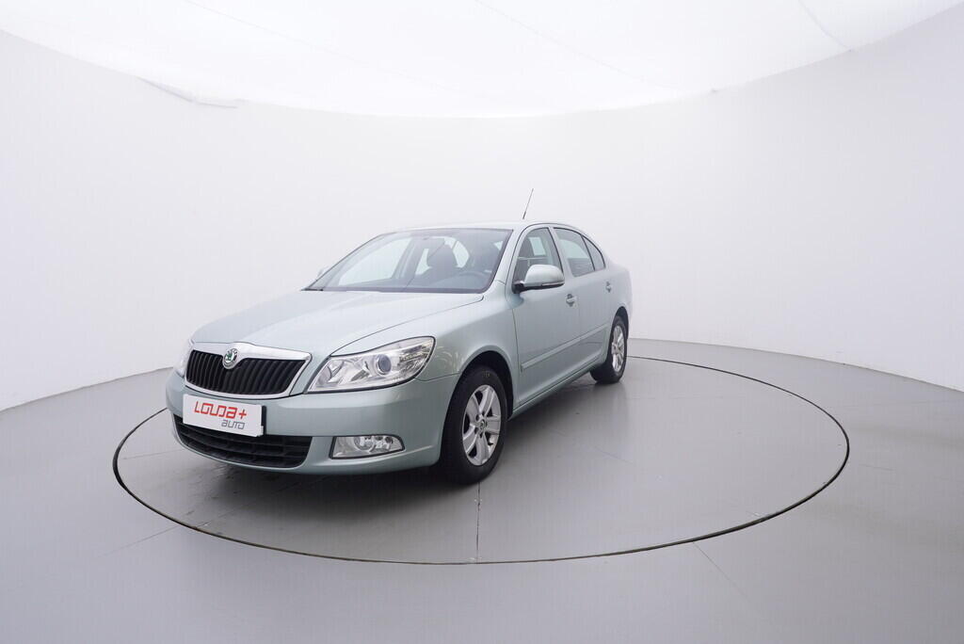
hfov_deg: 77.3
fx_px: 603
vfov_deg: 56.2
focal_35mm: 22
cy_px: 322
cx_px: 482
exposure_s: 1/80
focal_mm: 15
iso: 200
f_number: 5
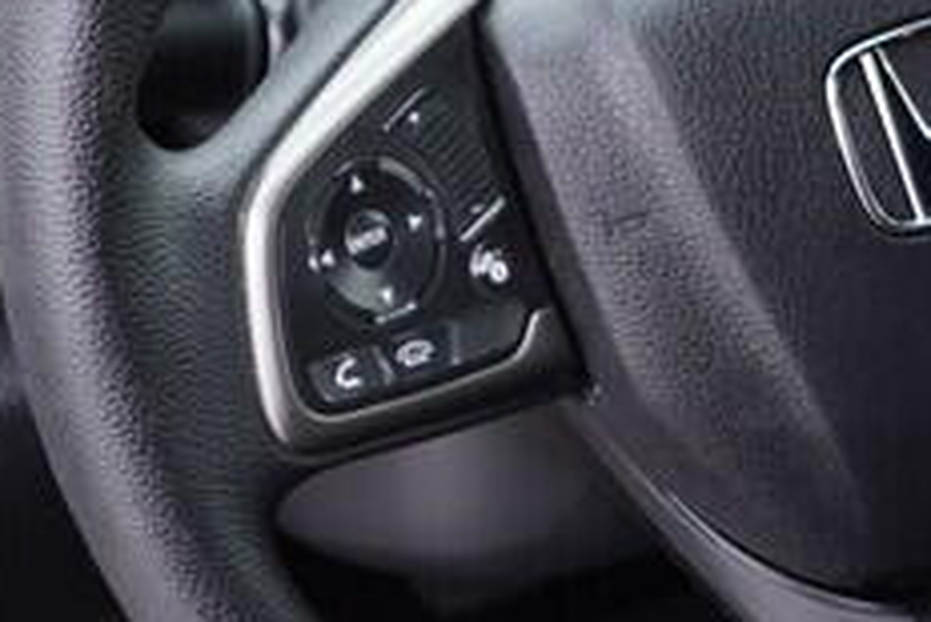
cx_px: 935
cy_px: 106
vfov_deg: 8.6
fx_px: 4114
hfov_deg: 12.7
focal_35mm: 159
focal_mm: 24
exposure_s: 1/40
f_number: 2.8
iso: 250
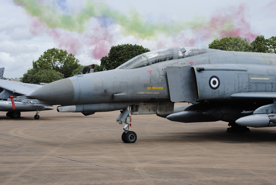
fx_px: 633
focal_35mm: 82
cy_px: 92
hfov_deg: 24.6
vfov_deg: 16.6
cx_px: 138
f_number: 8
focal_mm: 55
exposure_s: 1/250
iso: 100
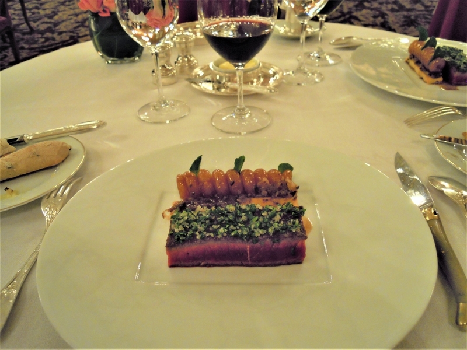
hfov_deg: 63.4
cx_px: 234
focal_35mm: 28
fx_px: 378
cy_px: 175
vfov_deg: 49.7
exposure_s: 1/25
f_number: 2.7
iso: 400
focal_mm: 5
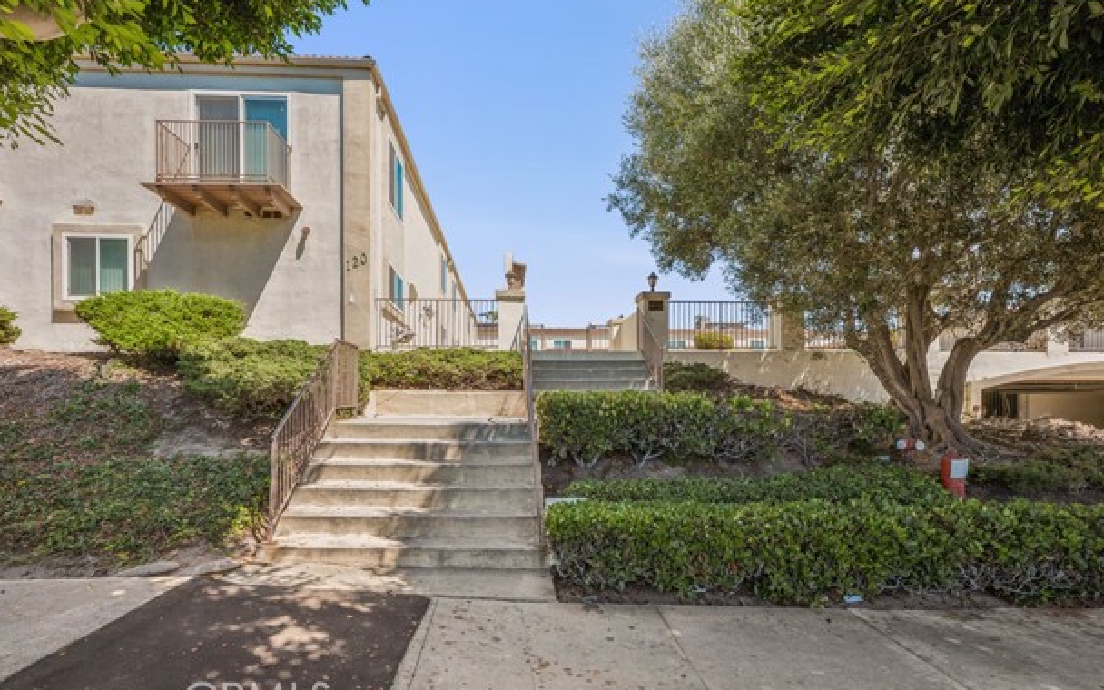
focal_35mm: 15
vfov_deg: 74.8
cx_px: 541
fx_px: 451
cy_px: 338
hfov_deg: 101.4
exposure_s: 1/100
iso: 100
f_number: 10
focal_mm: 14
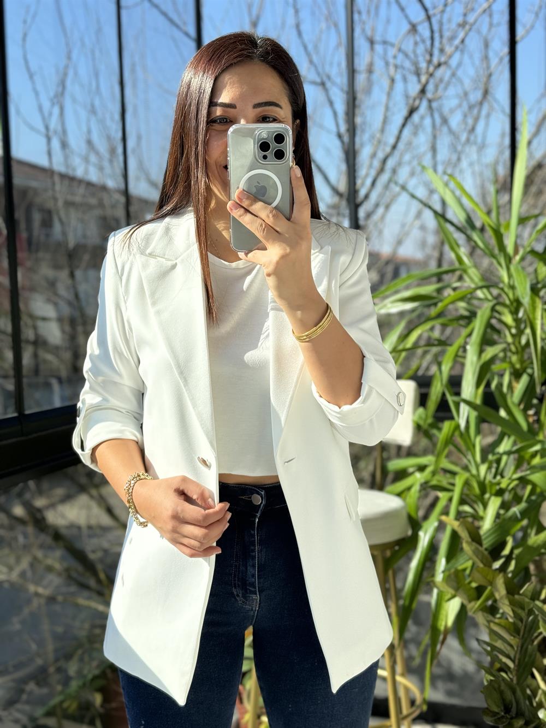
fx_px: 1009
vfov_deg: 39.7
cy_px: 364
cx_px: 273
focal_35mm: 48
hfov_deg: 30.3
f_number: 1.78
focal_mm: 6.86
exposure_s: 1/1011
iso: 64
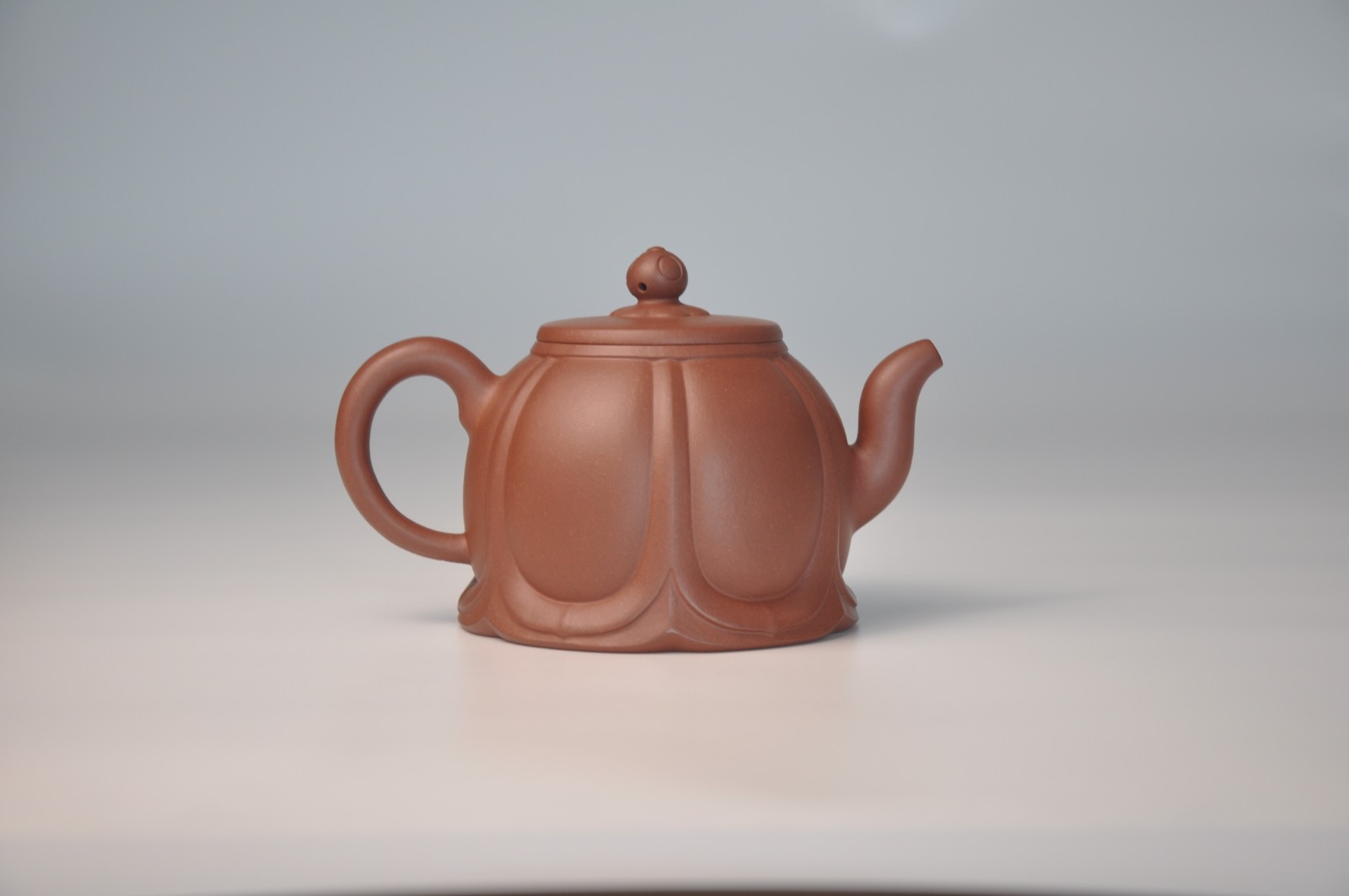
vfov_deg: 17.4
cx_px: 674
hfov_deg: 26.0
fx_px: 2919
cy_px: 448
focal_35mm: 78
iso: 200
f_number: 6.3
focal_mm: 52
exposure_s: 1/50
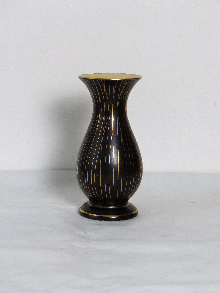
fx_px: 754
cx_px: 110
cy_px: 146
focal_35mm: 89
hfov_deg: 16.6
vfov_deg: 22.0
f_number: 2.8
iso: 320
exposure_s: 1/60
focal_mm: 15
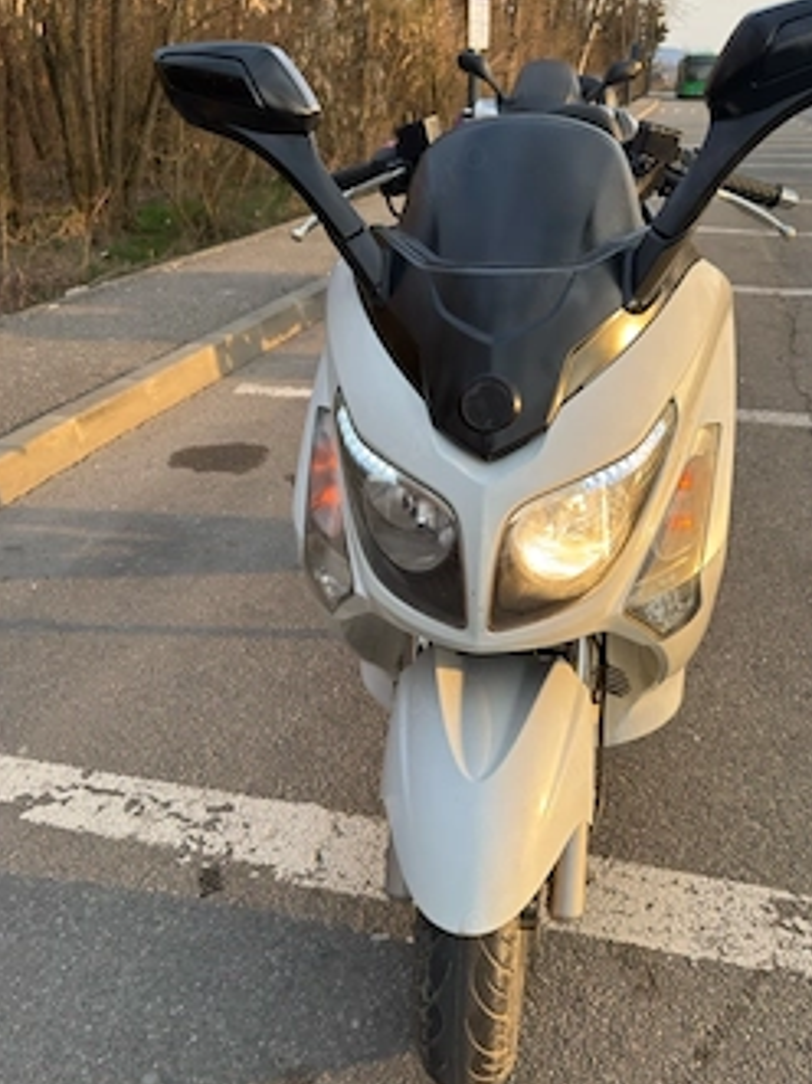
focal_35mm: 29
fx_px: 908
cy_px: 514
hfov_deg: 48.1
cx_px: 449
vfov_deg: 61.6
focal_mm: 6.76
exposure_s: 1/412
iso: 80
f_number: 1.78
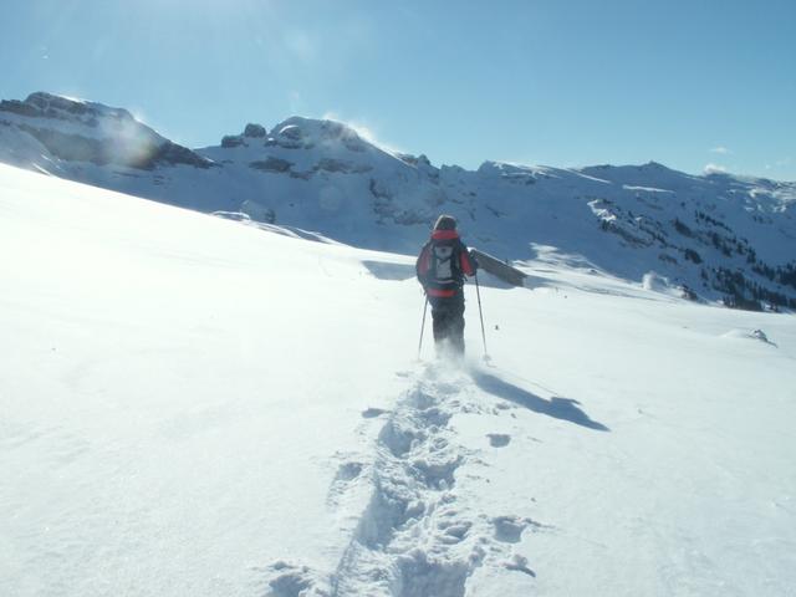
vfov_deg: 40.7
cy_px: 298
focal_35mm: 35
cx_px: 398
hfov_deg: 52.6
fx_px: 805
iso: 50
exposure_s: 1/400
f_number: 8
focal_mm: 5.86
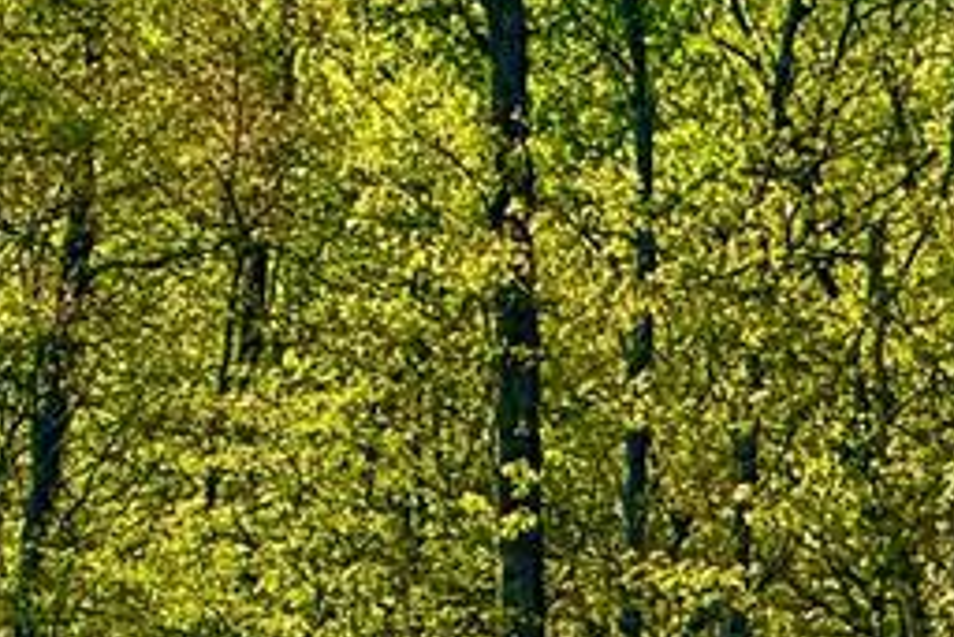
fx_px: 18613
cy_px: 227
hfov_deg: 2.9
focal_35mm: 702
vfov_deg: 2.0
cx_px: 503
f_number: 2.8
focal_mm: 15.66
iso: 64
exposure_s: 1/1294
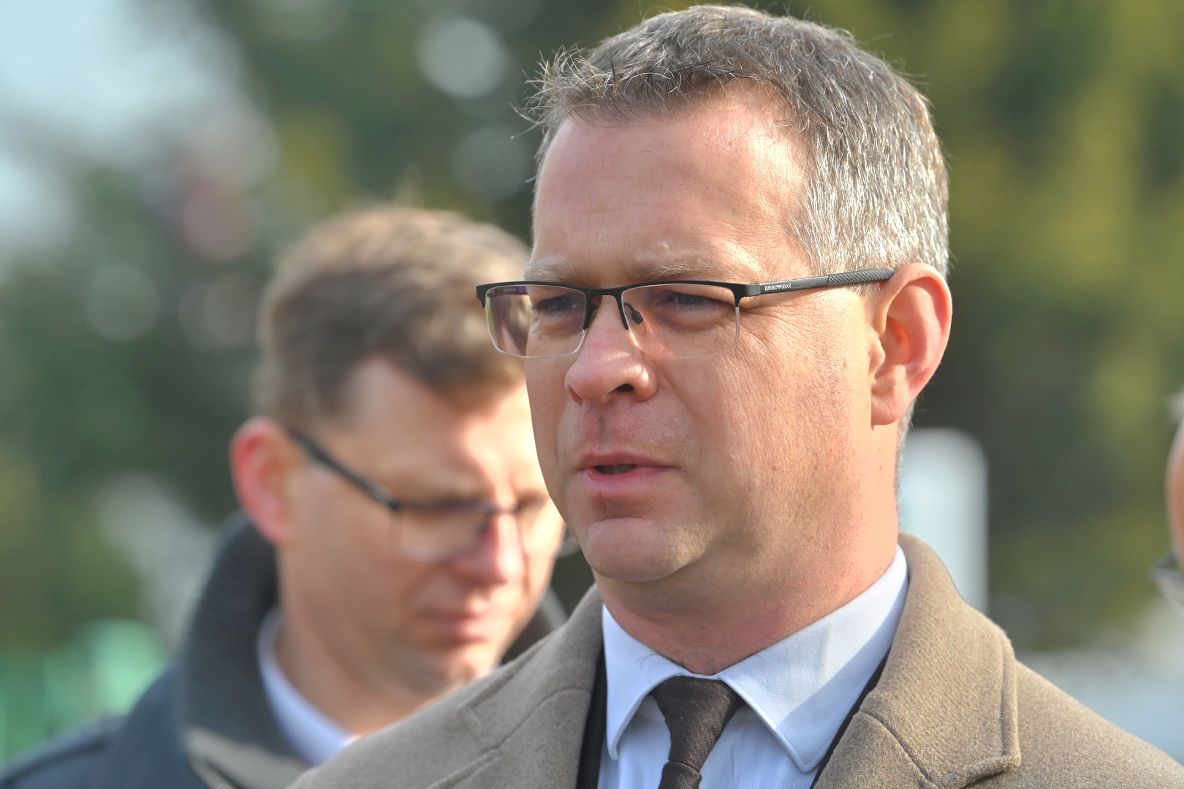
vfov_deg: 7.6
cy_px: 394
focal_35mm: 180
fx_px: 5920
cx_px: 592
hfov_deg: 11.4
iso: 100
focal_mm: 180
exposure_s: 1/400
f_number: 5
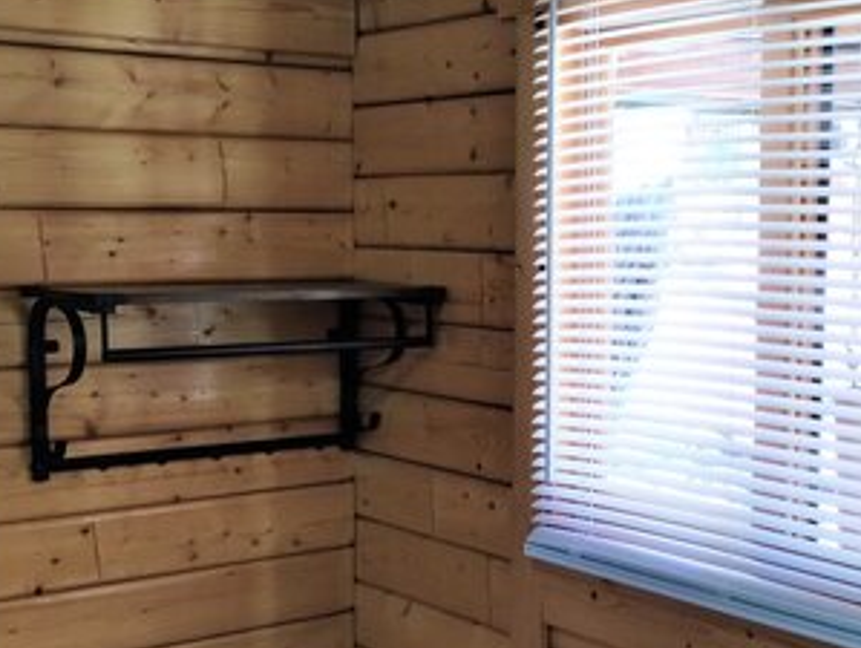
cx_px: 608
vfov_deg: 24.4
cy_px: 420
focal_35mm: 60
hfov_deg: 31.8
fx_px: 1494
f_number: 1.8
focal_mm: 4.27
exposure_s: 1/40
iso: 453
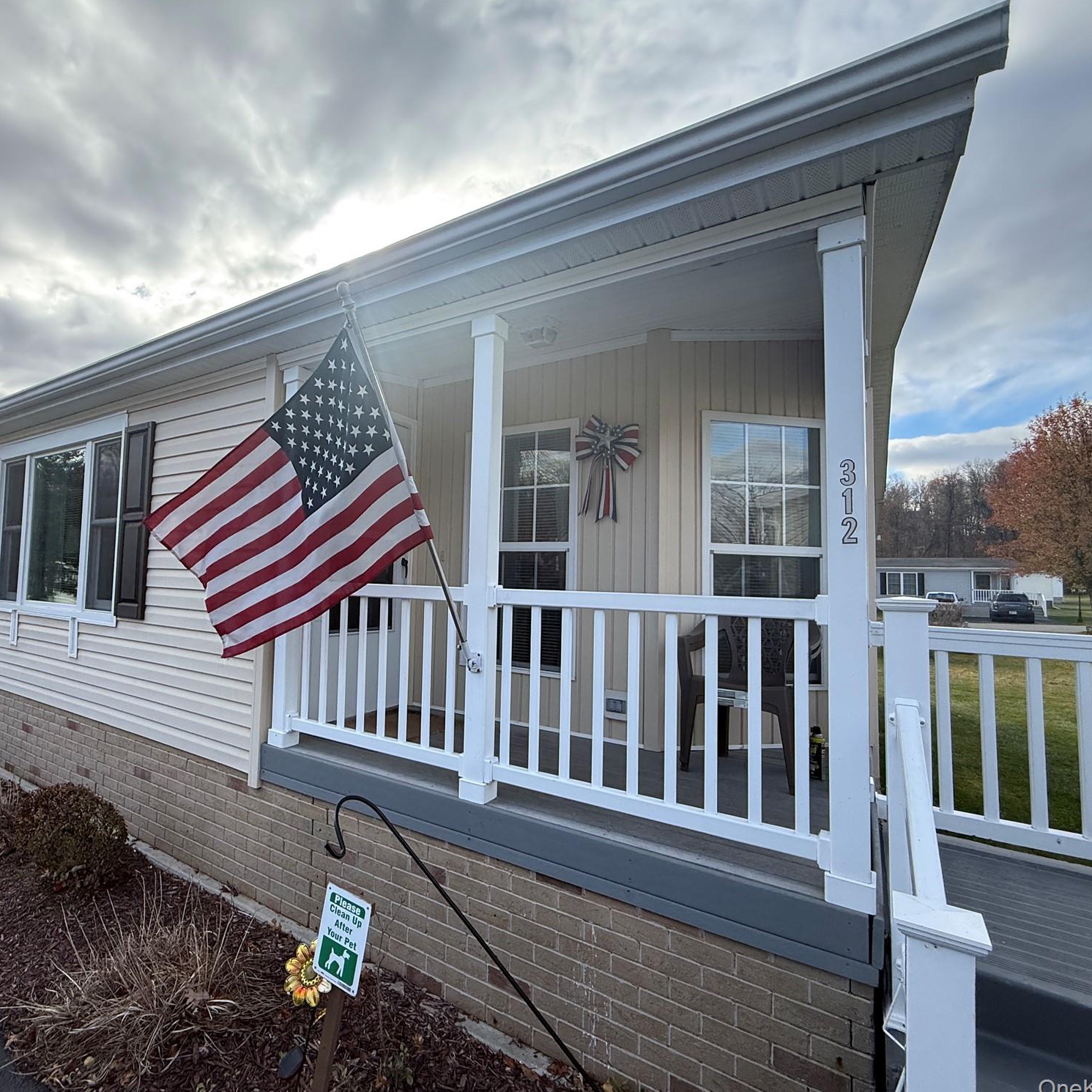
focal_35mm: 17
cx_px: 437
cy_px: 543
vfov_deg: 84.0
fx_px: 607
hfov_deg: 83.0
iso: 64
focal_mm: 2.22
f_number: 2.2
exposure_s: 1/559
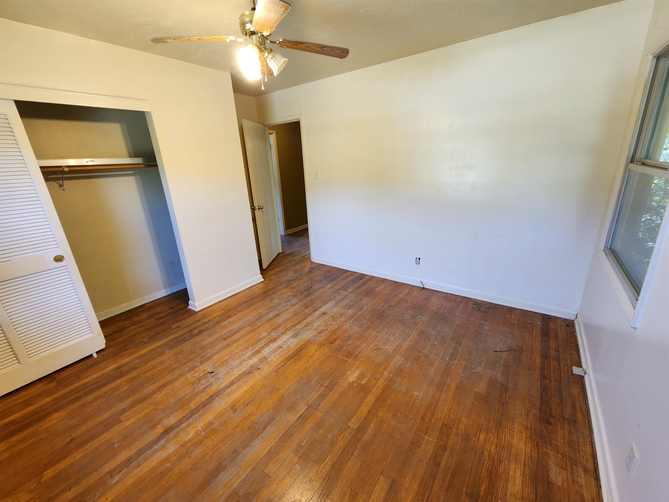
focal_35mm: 13
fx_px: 251
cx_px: 334
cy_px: 251
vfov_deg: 89.9
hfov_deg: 106.2
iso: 200
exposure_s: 1/60
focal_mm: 2.2
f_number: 2.2
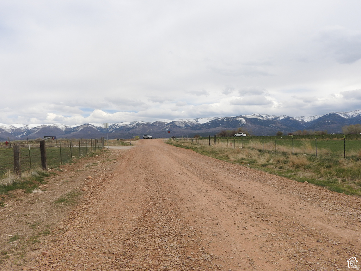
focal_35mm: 33
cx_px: 180
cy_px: 136
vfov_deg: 42.9
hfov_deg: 55.4
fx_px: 344
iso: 100
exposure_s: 1/1600
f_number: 4
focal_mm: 5.9
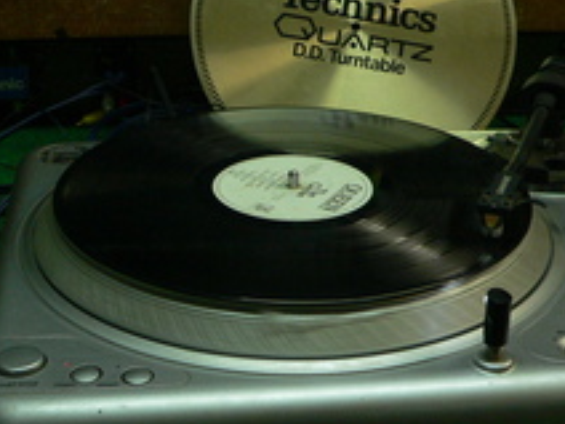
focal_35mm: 68
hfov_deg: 28.5
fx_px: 1110
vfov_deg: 21.6
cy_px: 223
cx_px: 309
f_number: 2.8
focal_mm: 6.4
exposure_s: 1/50
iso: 200
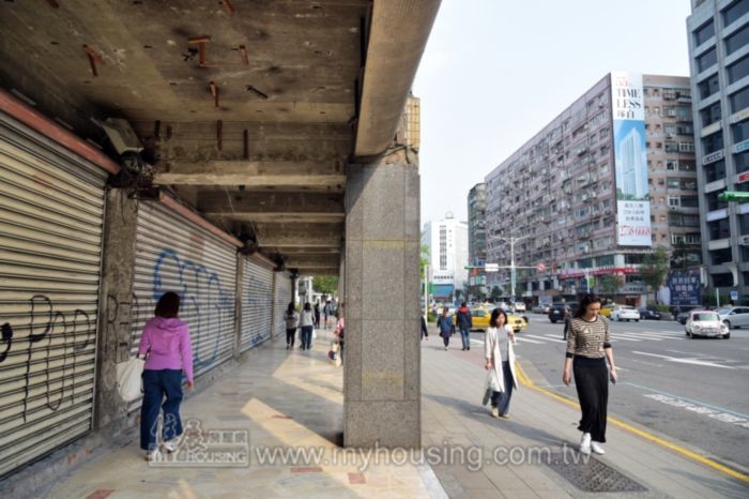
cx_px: 374
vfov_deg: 53.1
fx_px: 499
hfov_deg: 73.8
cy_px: 250
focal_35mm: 24
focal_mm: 24
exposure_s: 1/200
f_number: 5.6
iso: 100
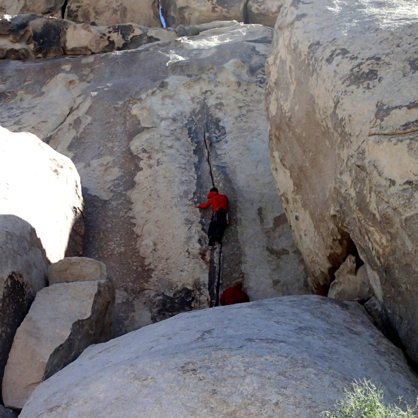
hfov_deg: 34.6
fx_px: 669
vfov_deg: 34.7
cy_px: 226
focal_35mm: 49
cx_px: 178
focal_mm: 6.65
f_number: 4.5
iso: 100
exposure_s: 1/400
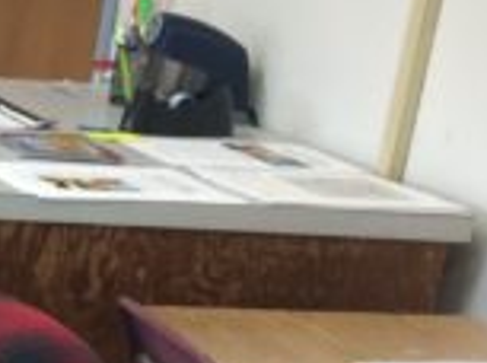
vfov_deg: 10.0
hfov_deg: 11.5
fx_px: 2049
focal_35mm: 146
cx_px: -624
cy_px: 404
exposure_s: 1/30
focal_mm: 4.15
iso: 80
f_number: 2.2
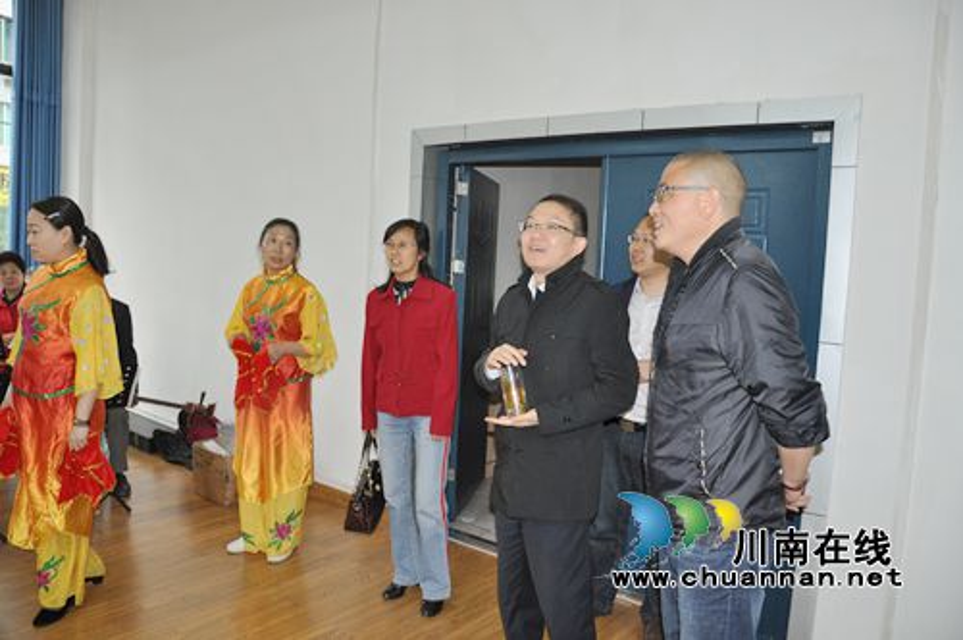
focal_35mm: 27
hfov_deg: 67.4
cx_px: 482
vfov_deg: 47.8
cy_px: 320
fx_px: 721
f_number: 3.5
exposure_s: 1/60
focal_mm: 18
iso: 800
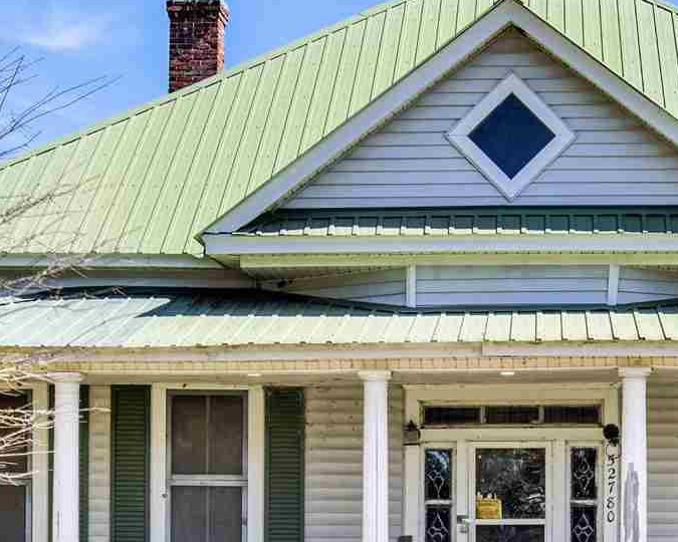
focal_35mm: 94
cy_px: 575
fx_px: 1886
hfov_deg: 20.1
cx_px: 561
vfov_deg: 16.0
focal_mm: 22
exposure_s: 1/200
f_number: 11
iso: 200
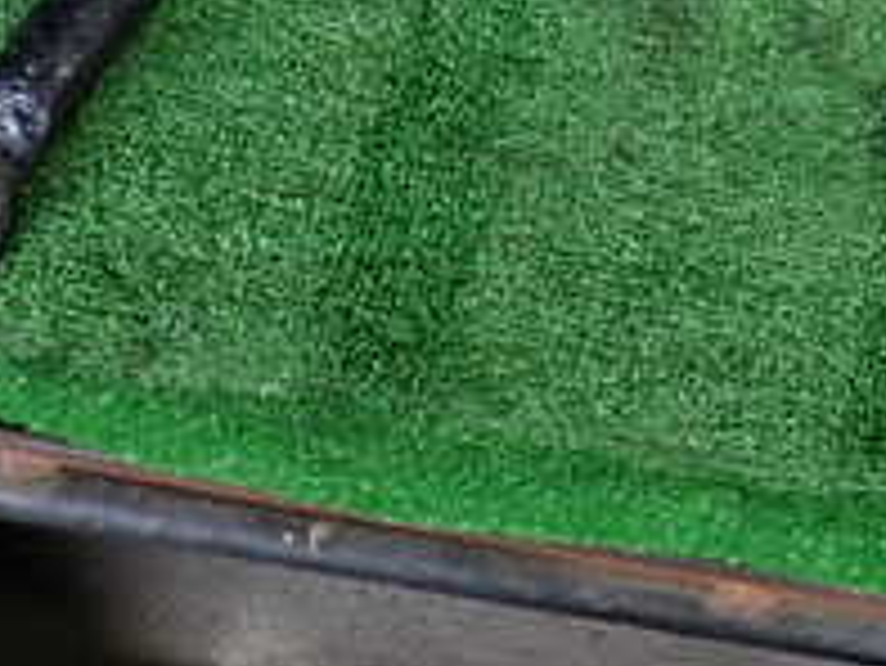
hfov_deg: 23.7
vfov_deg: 17.8
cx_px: 1021
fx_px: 1946
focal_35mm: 76
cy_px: -266
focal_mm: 4.5
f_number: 2
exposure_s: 1/60
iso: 125
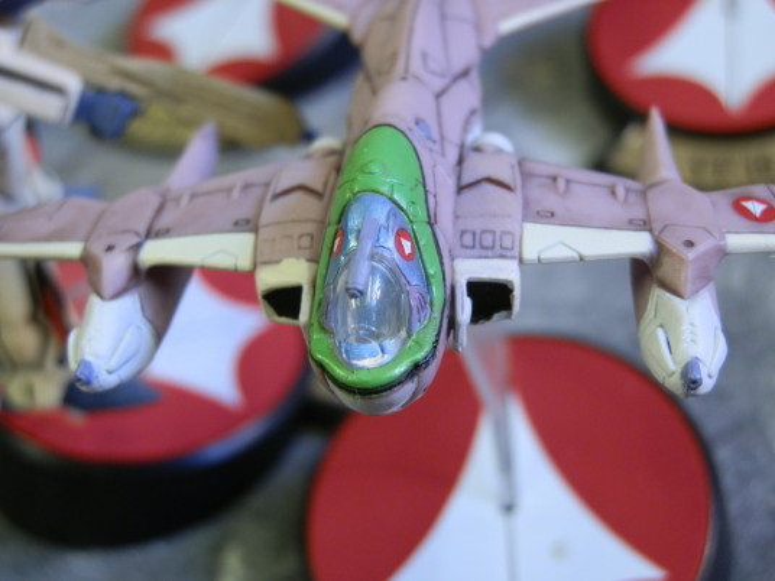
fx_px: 1366
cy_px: 290
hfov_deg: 31.7
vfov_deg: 24.0
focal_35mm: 61
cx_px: 388
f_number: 3.7
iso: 200
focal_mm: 10.99
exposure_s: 1/13
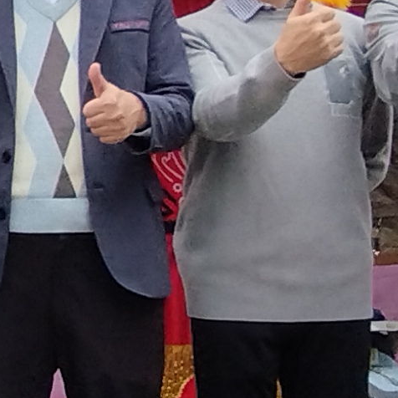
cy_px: 100
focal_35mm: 97
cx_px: -185
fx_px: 1262
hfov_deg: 16.5
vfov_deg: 17.8
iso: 50
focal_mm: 1.65
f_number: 2.2
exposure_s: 1/315
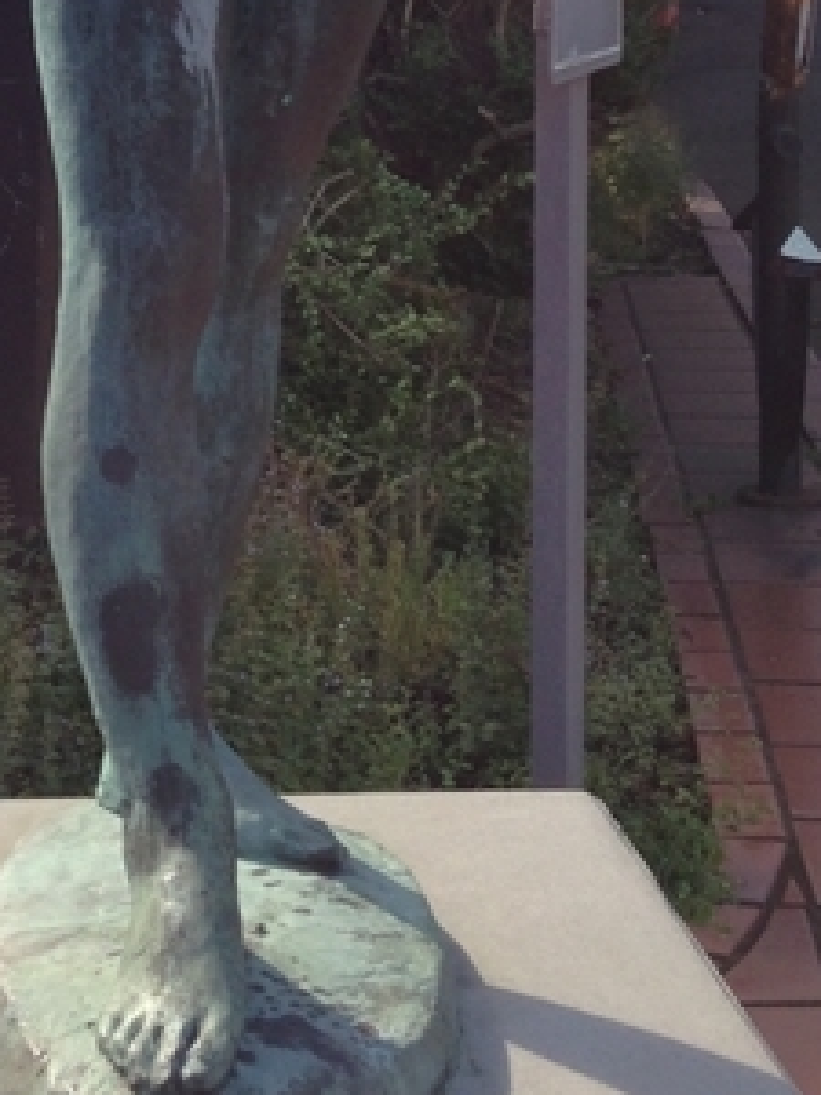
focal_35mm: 88
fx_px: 2783
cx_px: 212
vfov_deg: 20.9
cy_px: -172
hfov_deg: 16.7
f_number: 2.4
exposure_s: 1/430
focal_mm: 4.12
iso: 50
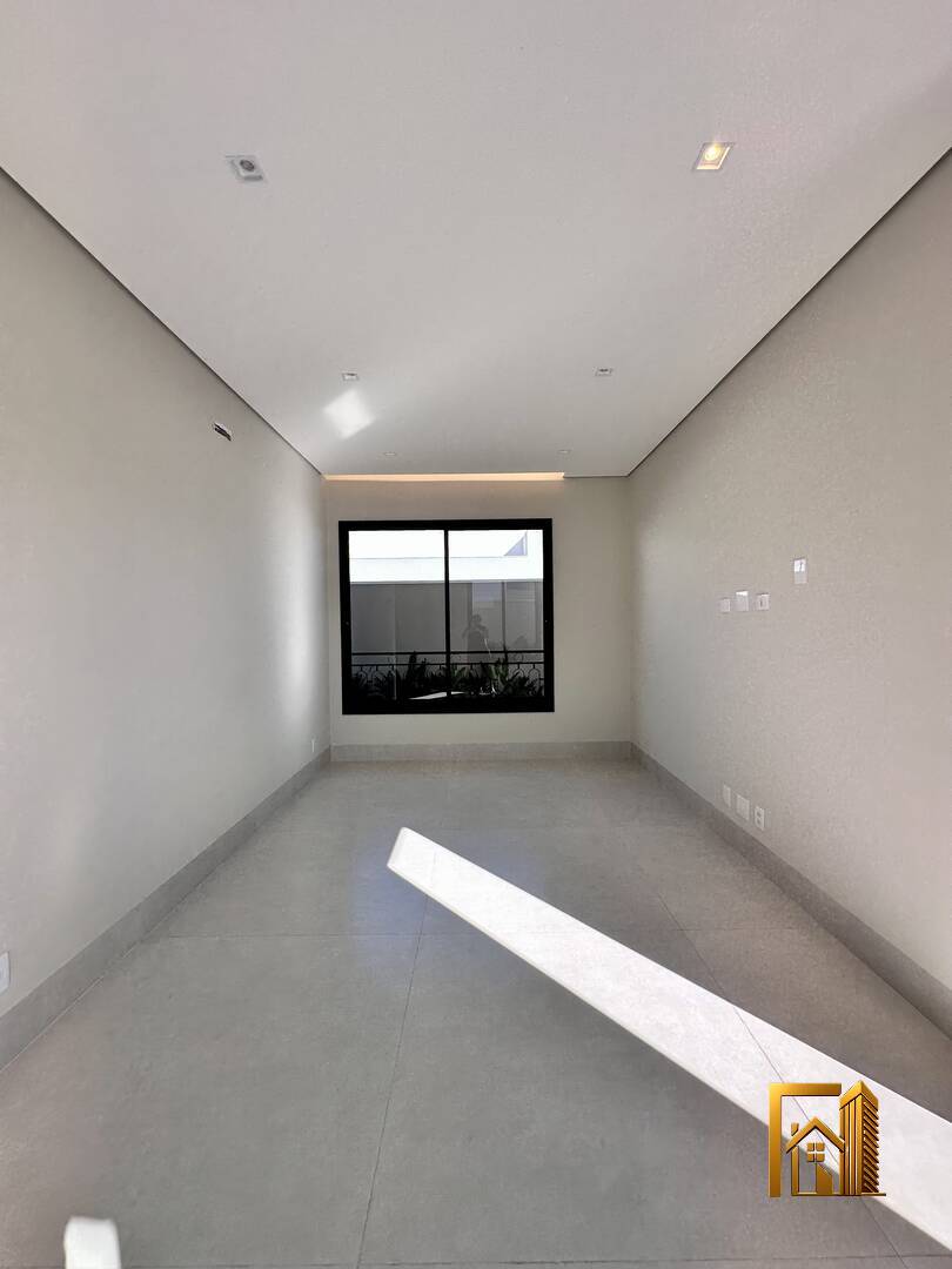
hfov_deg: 85.7
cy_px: 634
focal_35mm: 14
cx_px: 476
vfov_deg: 102.1
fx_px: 513
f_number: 2.2
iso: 40
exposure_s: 1/412
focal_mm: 2.22
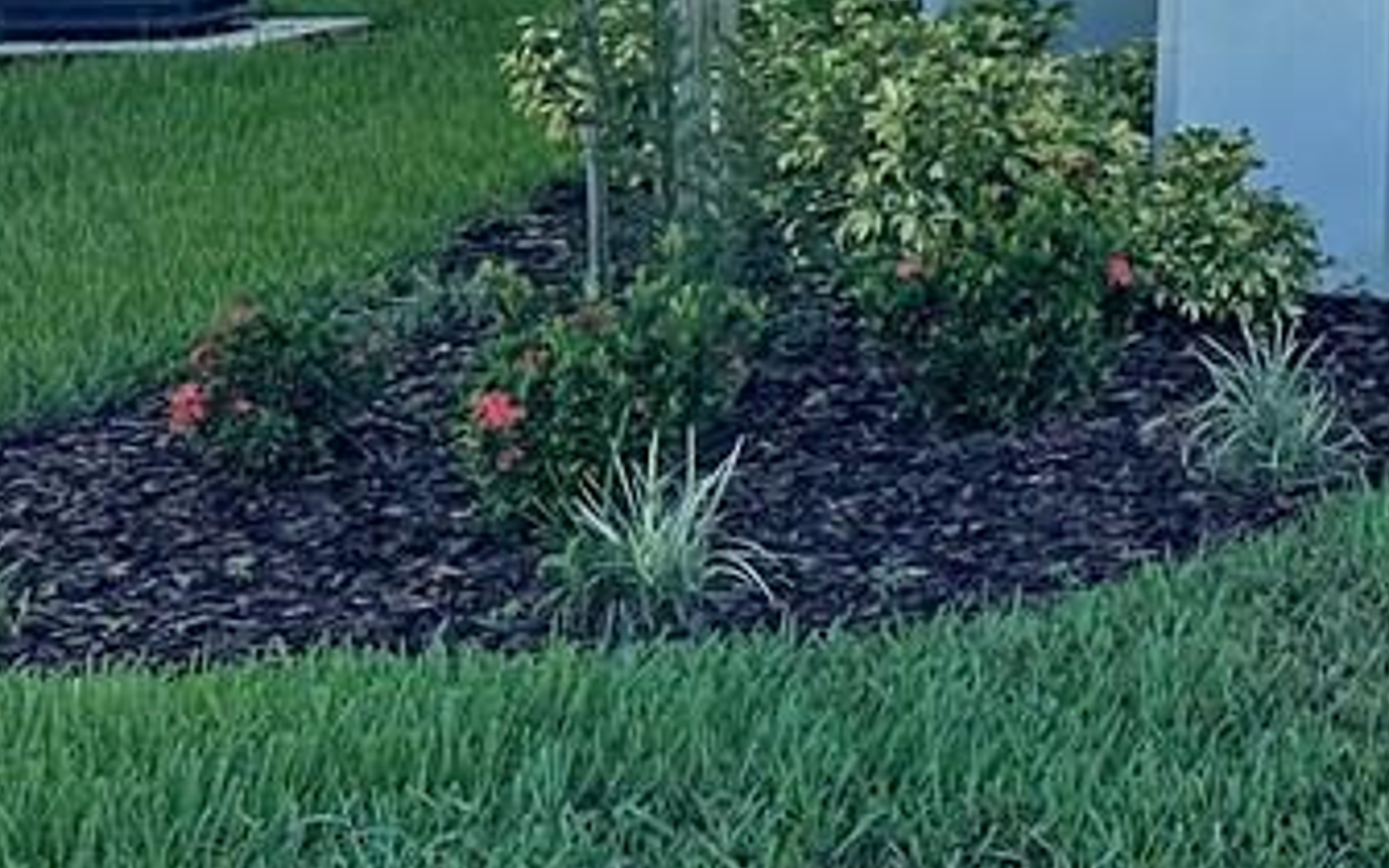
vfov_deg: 10.2
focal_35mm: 121
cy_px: -707
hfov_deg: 14.7
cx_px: 2617
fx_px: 4580
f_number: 1.78
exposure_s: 1/2525
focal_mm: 6.86
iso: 80
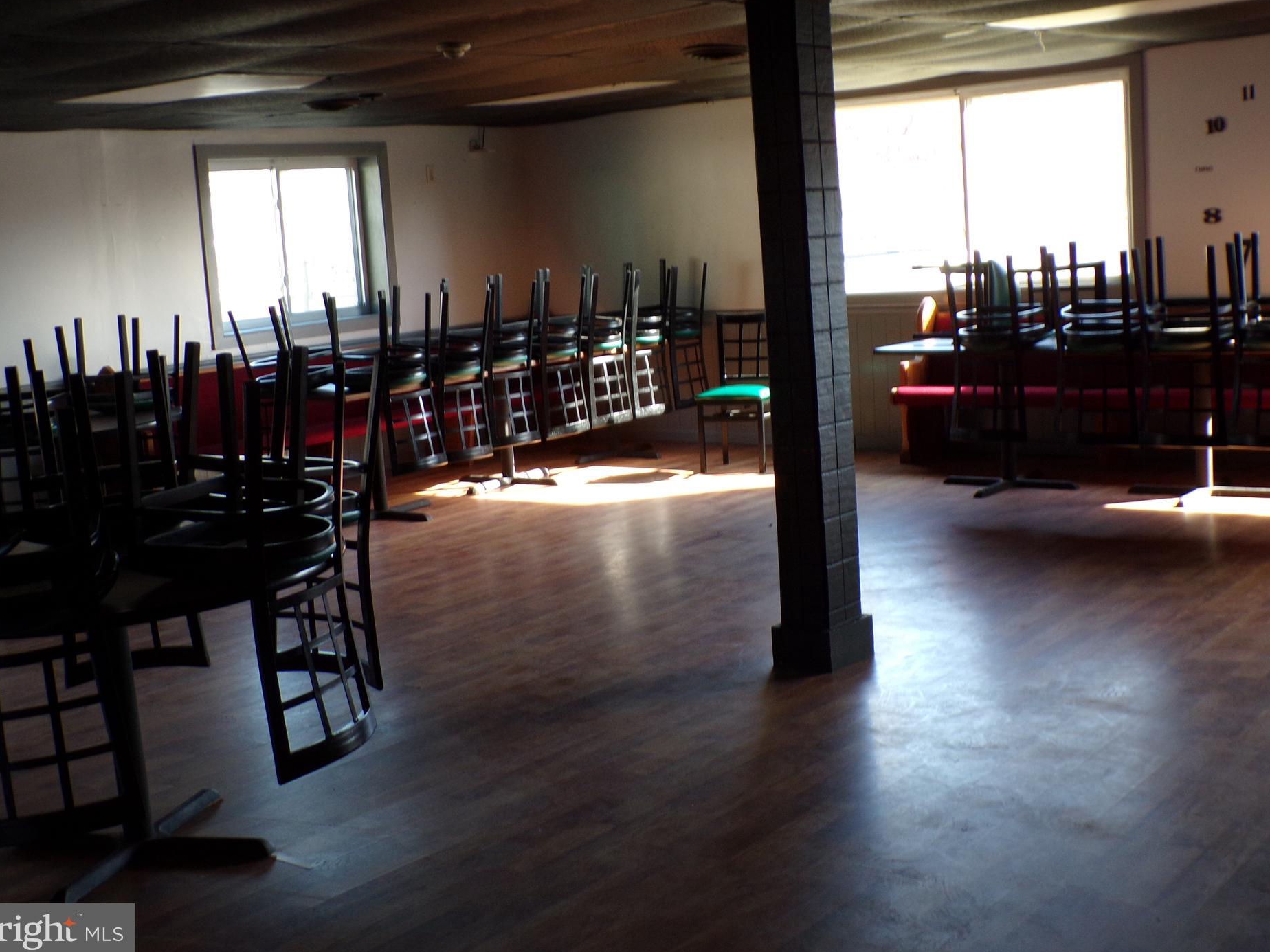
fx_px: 1504
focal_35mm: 41
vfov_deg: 35.1
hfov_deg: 45.8
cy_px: 432
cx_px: 667
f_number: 3.3
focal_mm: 6.6
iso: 97
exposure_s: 1/34
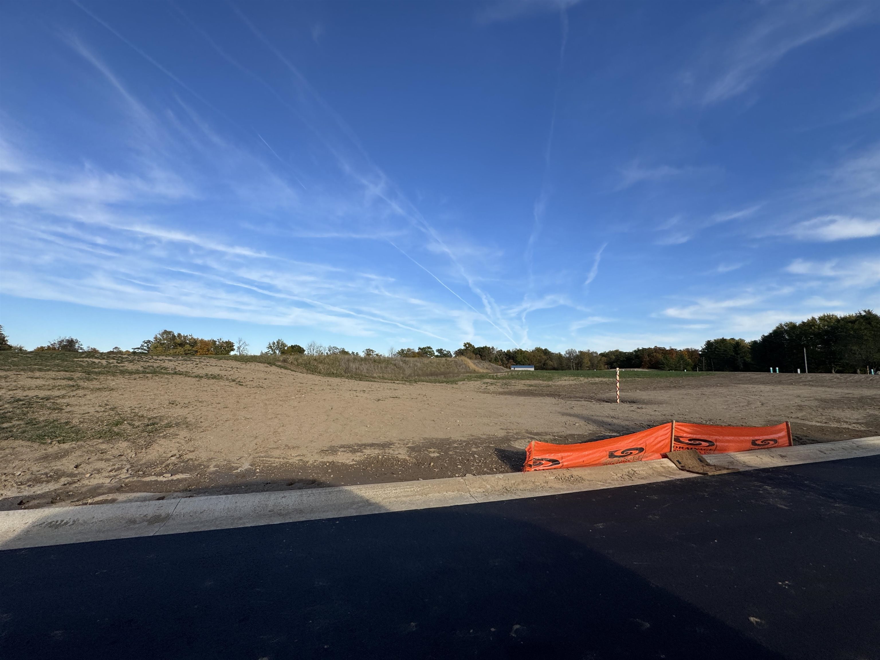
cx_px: 440
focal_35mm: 14
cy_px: 330
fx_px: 356
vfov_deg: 85.7
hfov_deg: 102.1
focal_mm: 2.22
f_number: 2.2
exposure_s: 1/2028
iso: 50
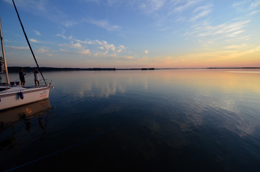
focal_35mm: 18
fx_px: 130
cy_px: 86
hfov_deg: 90.1
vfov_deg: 67.1
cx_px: 130
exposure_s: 1/4000
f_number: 5
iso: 1600
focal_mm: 12
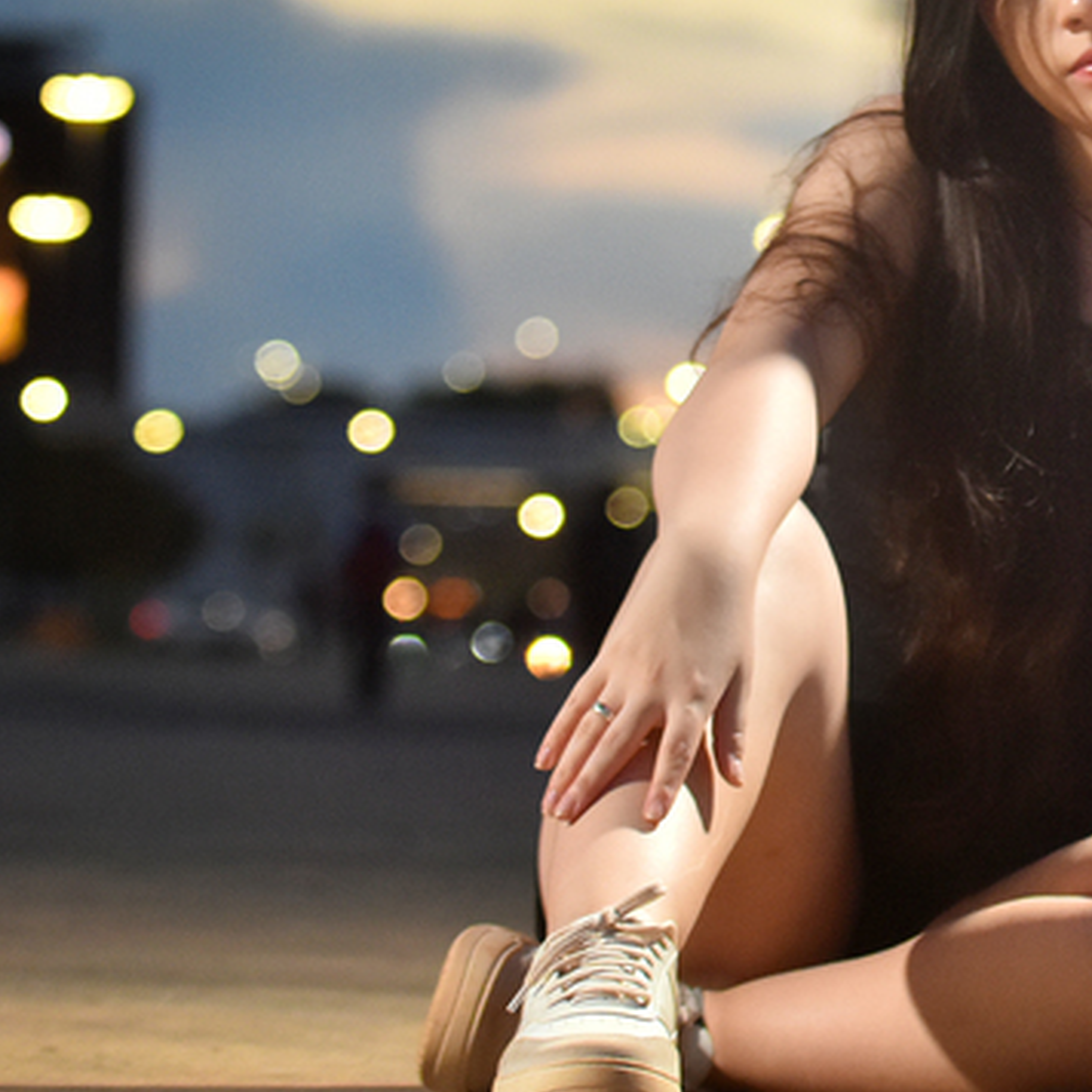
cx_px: 1055
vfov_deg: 5.8
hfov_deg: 5.8
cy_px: 138
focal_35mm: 301
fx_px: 10743
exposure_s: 1/200
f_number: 4
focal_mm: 70
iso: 800
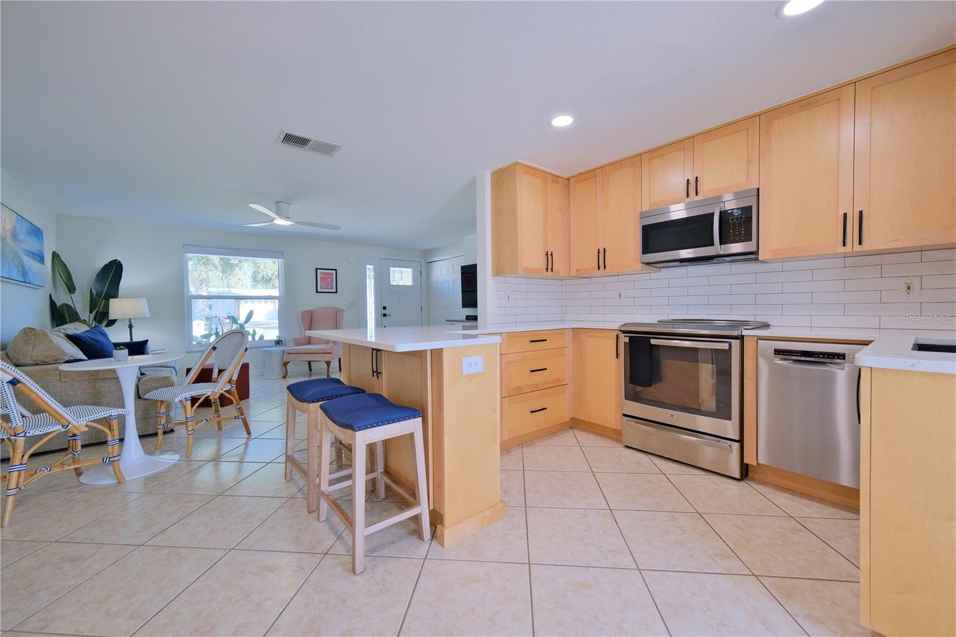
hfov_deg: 108.3
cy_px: 318
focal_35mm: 13
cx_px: 478
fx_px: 345
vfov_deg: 85.4
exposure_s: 1/125
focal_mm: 8.6
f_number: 4
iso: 640
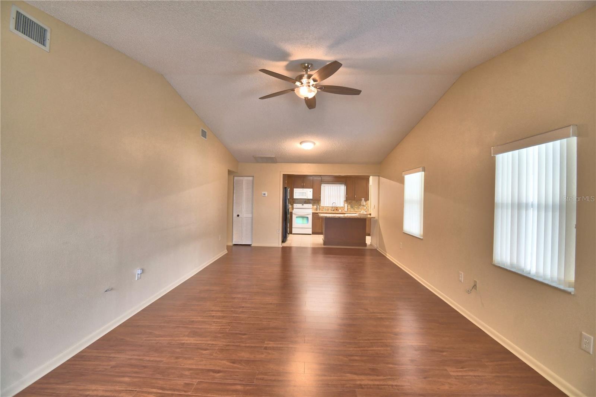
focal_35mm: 15
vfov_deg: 77.3
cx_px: 298
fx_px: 248
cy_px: 198
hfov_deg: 100.4
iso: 400
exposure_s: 1/30
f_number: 4.5
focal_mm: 10
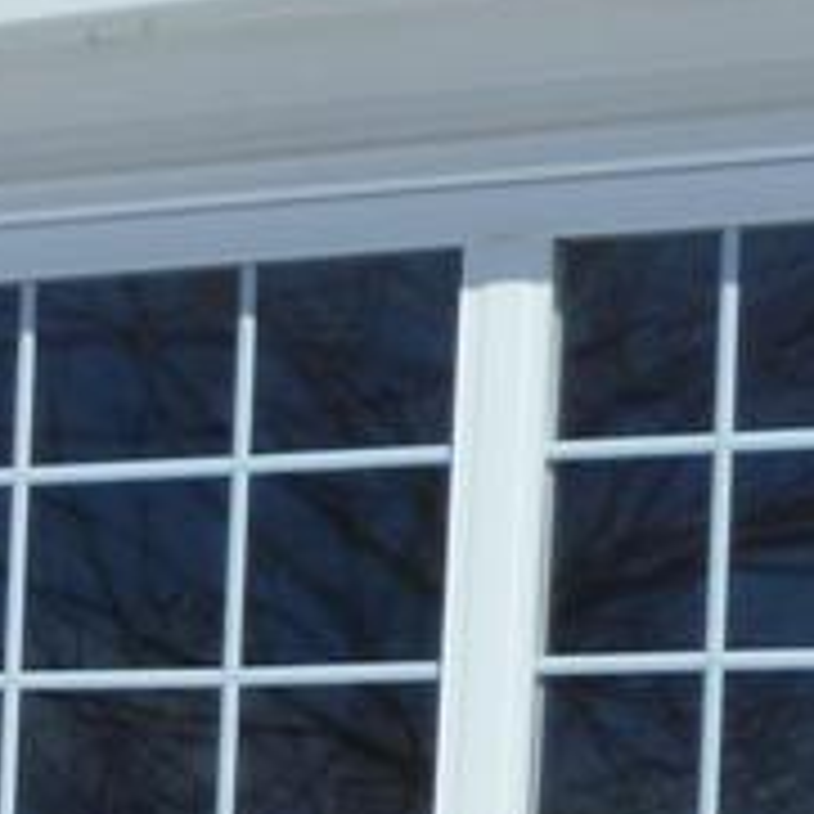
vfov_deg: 9.6
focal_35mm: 175
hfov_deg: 9.4
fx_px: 4656
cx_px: -751
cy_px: 1385
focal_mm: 6.3
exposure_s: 1/500
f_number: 5.6
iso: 80
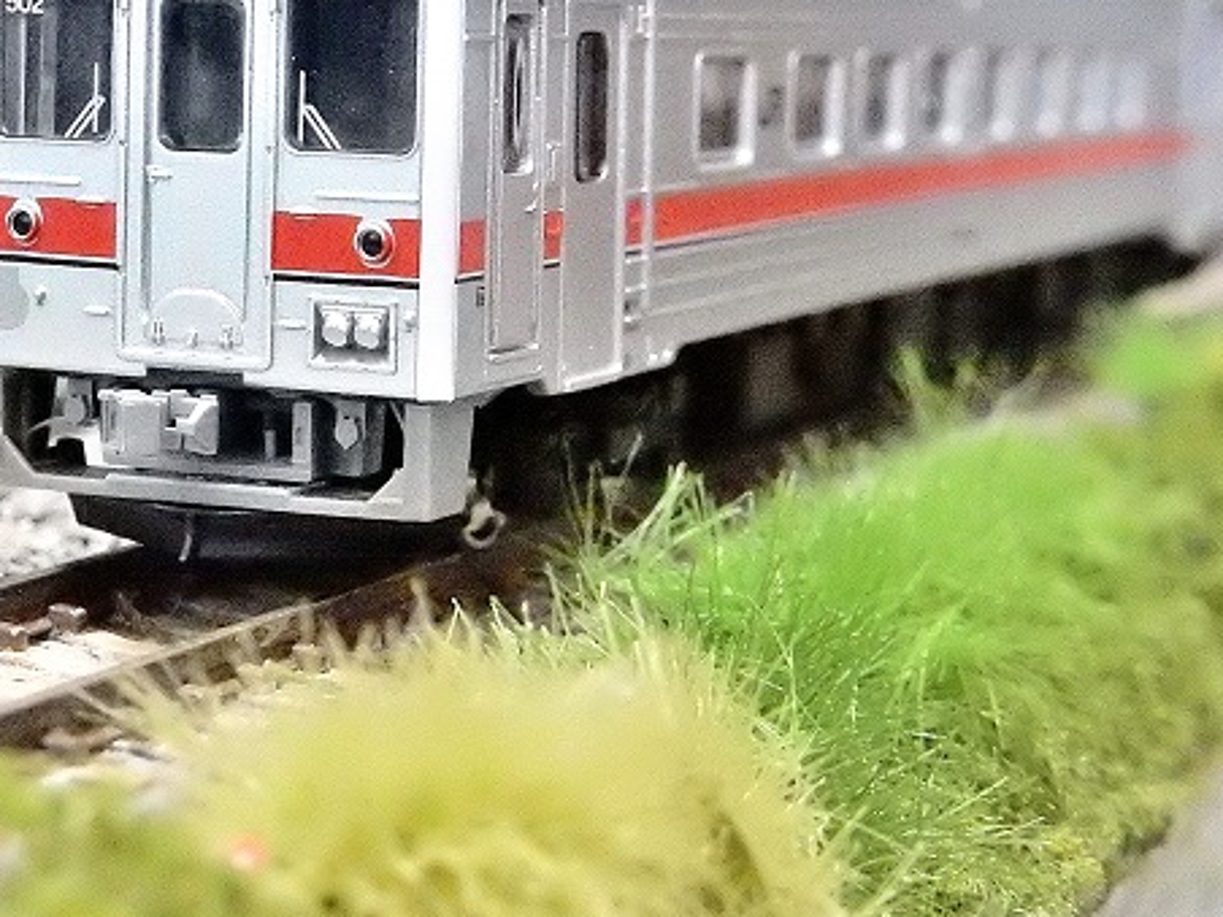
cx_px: 422
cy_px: 269
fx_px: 3286
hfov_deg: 21.0
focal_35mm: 93
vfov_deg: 15.8
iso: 3200
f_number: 4.5
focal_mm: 10.7
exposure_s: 1/60
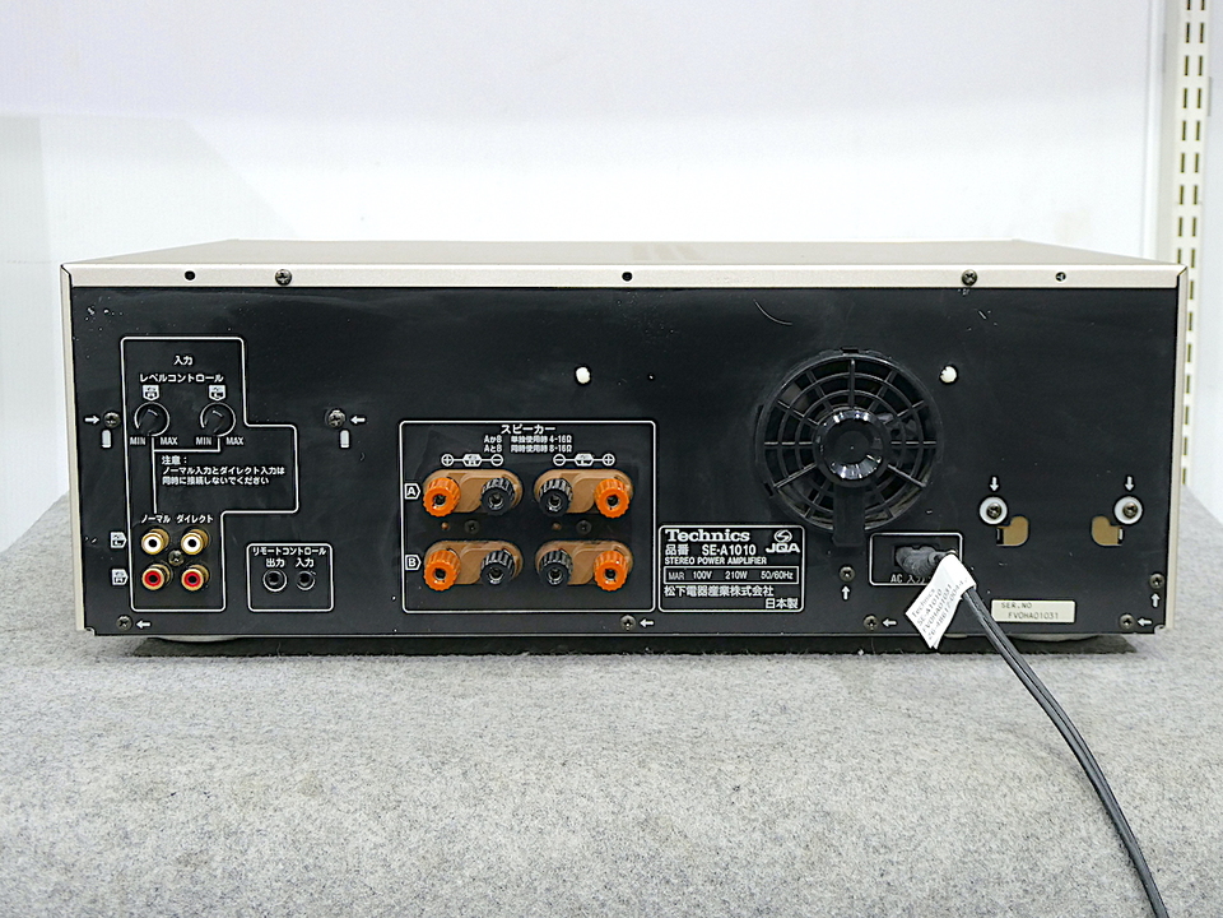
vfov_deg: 29.1
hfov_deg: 38.2
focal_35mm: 50
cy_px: 459
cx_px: 612
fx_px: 1767
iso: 200
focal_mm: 9
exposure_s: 1/10
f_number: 4.1
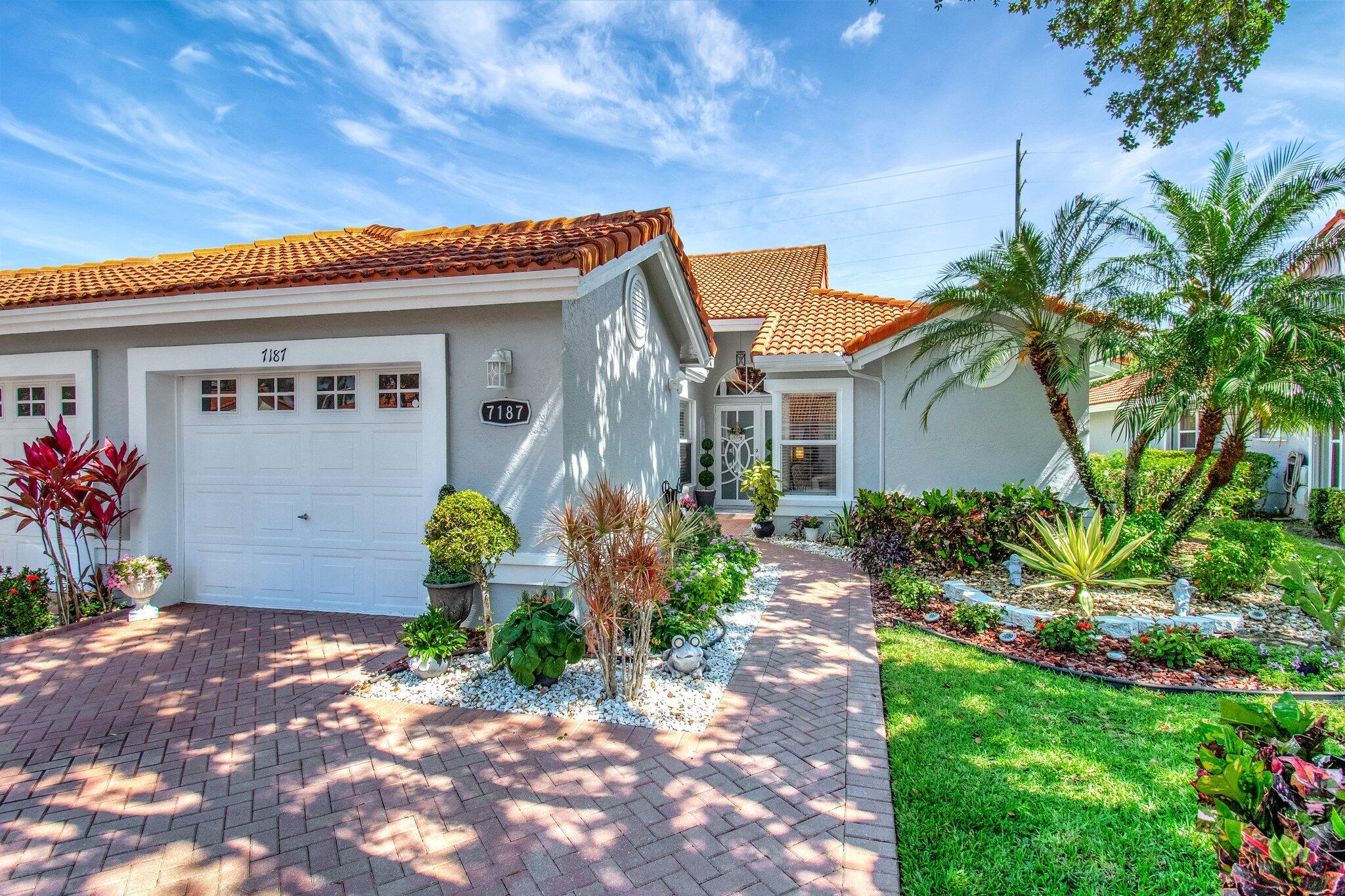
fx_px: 635
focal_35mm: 17
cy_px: 448
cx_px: 672
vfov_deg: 70.4
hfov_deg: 93.3
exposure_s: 1/640
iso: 1100
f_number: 8
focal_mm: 11.5
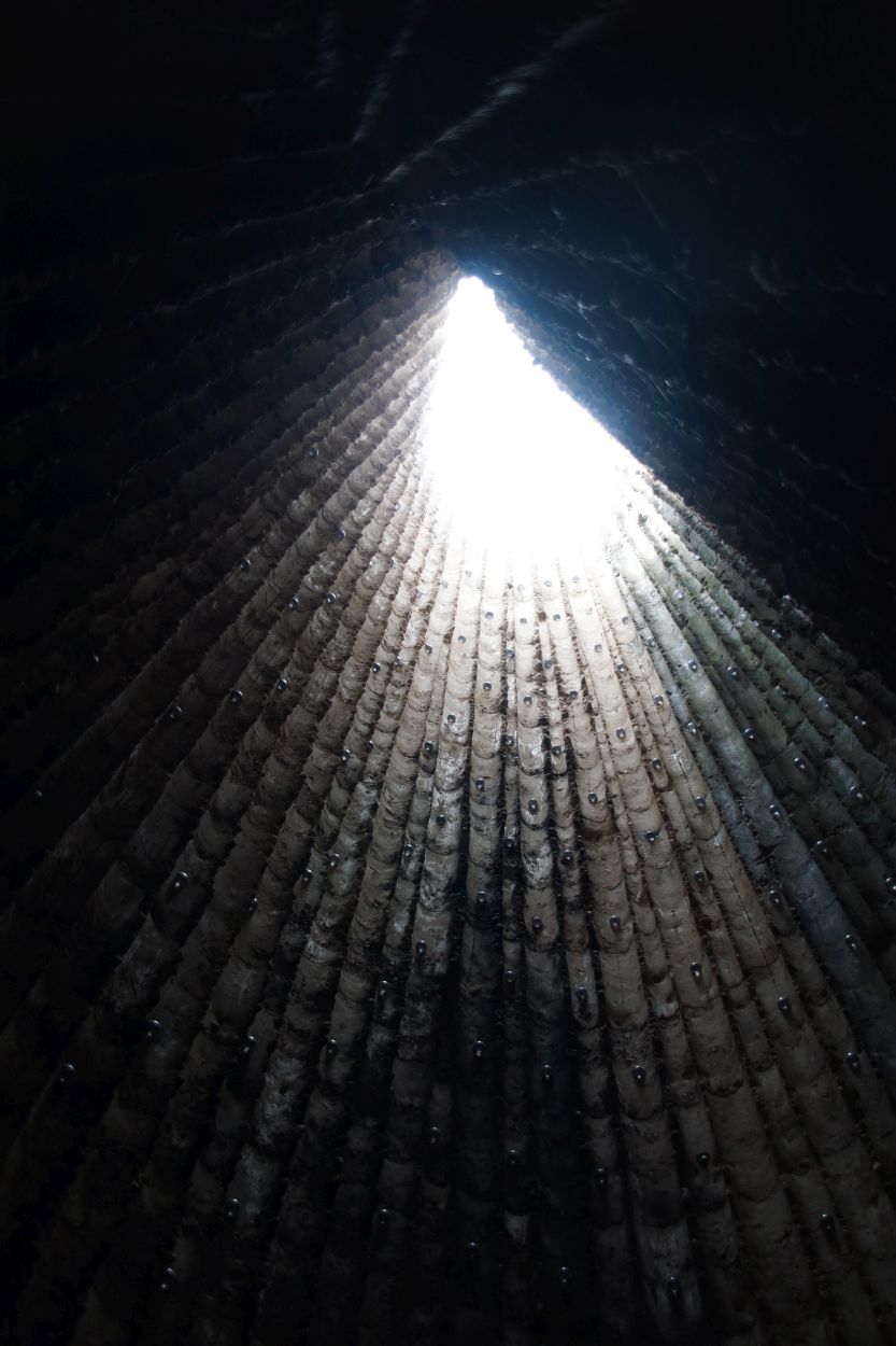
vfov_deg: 49.6
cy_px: 673
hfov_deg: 34.2
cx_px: 448
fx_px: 1456
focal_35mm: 39
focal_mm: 26
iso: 250
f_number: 4
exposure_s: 1/60
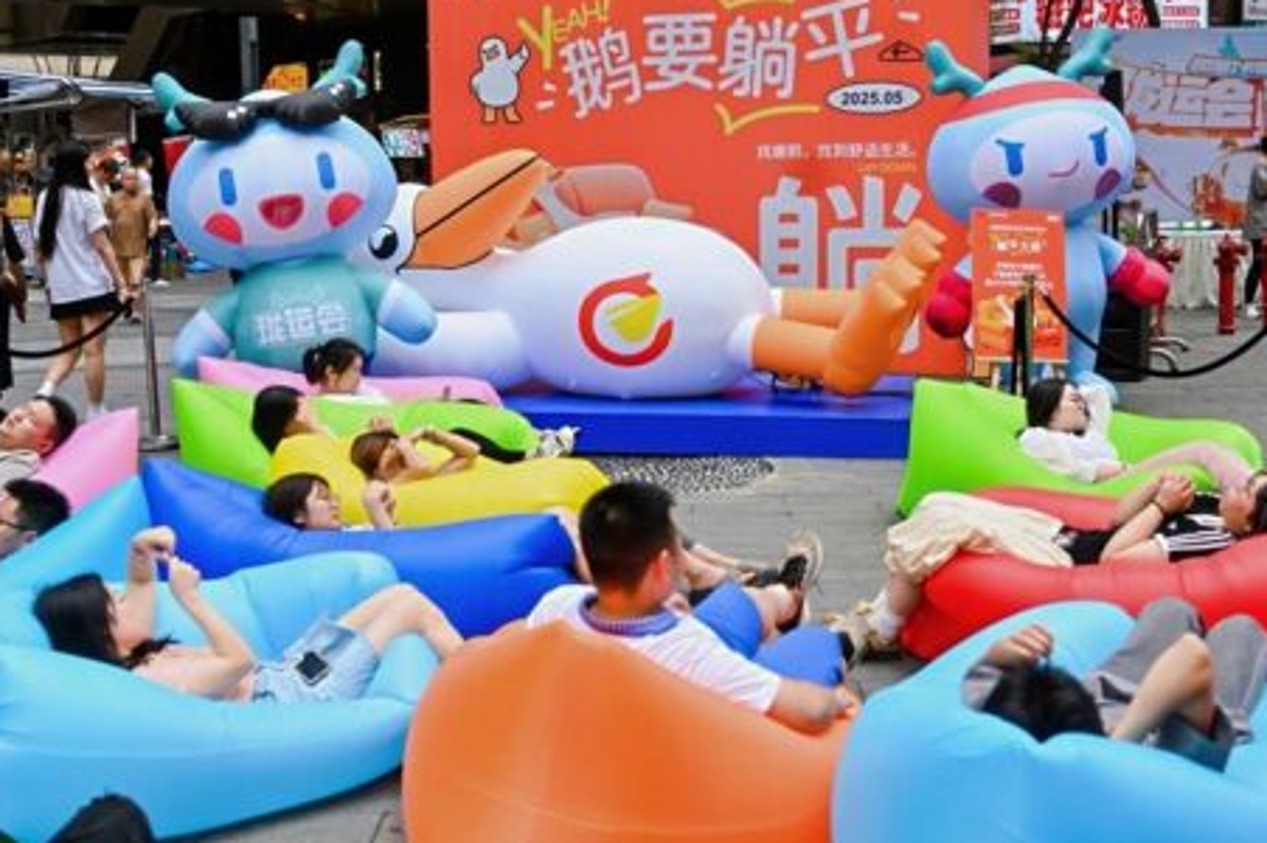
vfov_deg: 27.4
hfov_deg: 40.3
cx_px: 567
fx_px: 1723
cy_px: 302
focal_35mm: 49
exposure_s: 1/200
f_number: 2.8
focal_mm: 34
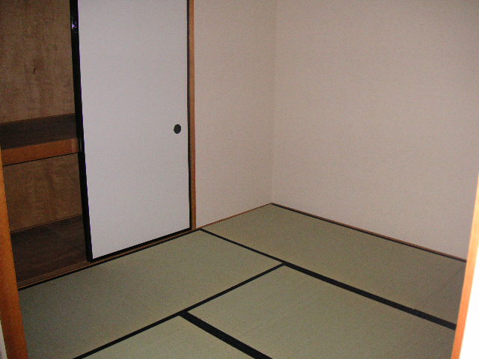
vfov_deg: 38.7
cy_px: 180
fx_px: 512
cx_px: 240
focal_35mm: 37
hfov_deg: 50.1
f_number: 2.8
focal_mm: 6.1
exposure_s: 1/45
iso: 160
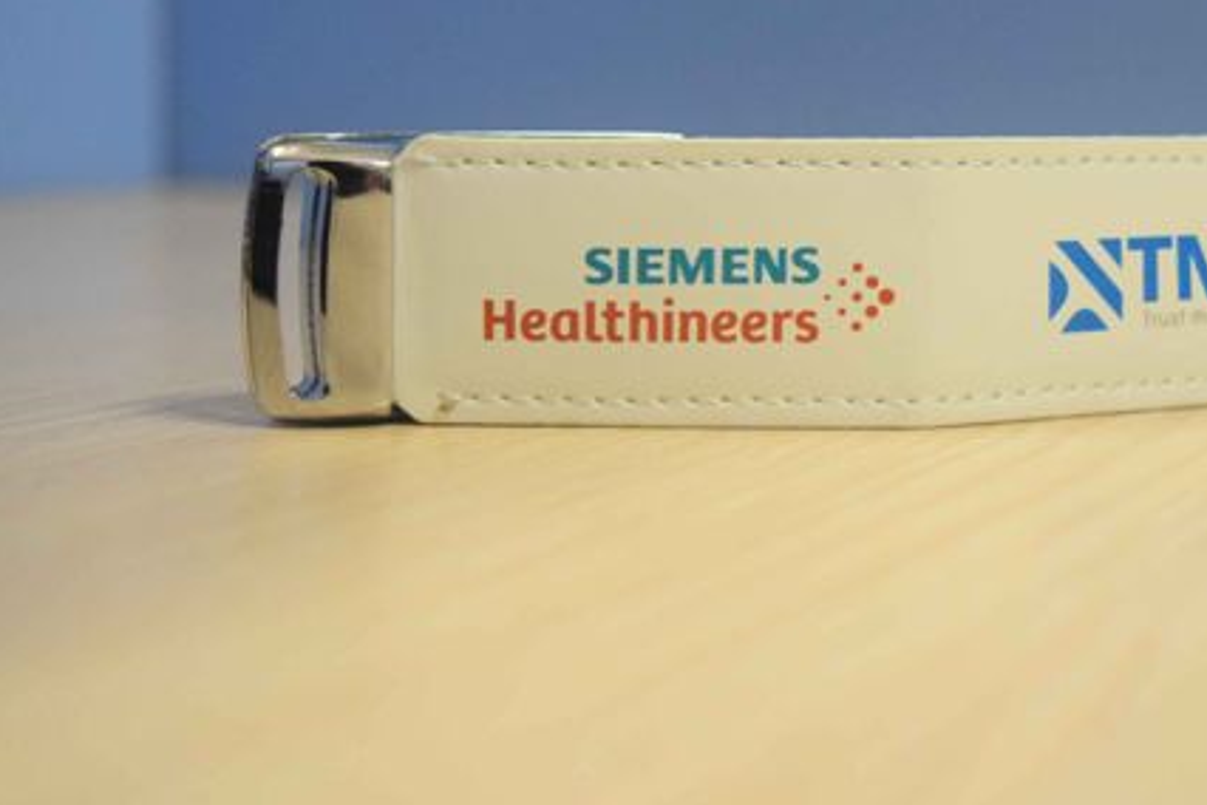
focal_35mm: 69
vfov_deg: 19.6
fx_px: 2313
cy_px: 200
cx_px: 748
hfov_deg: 29.1
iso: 3200
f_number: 4.2
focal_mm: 28
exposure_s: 1/60
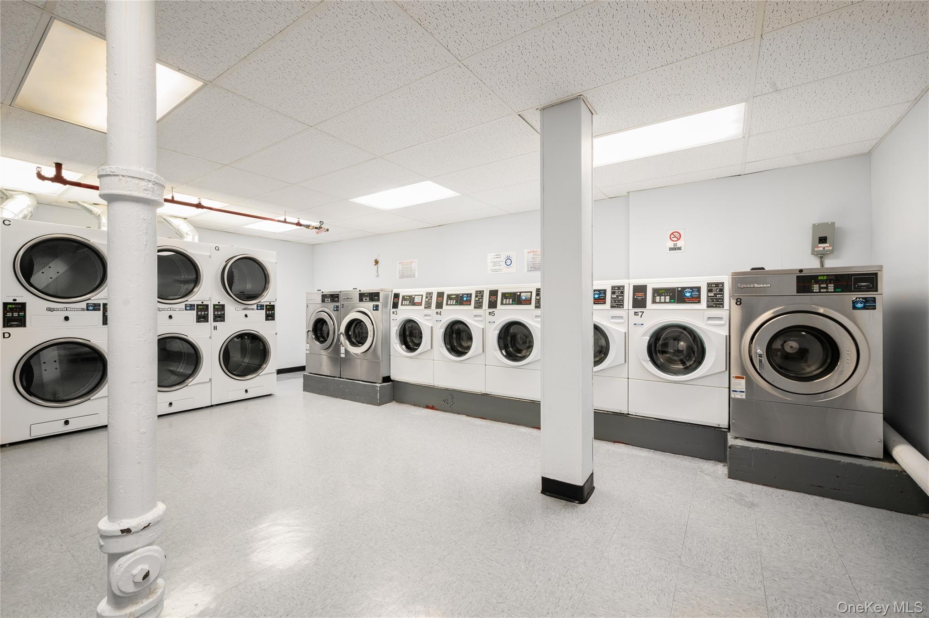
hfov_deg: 100.4
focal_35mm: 15
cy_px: 309
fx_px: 387
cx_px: 464
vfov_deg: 77.2
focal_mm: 15
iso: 640
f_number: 9
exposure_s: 1/15
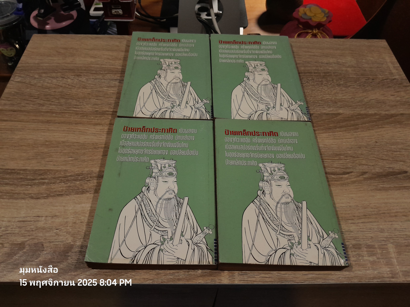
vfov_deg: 53.1
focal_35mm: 26
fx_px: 308
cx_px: 205
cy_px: 154
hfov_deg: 67.3
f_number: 1.8
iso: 640
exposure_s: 1/45
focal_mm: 3.98
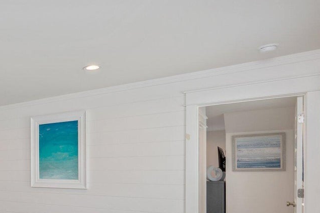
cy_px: 179
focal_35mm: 35
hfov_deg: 39.2
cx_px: -65
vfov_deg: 36.0
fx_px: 313
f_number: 9
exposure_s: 1/30
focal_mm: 14.5
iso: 160
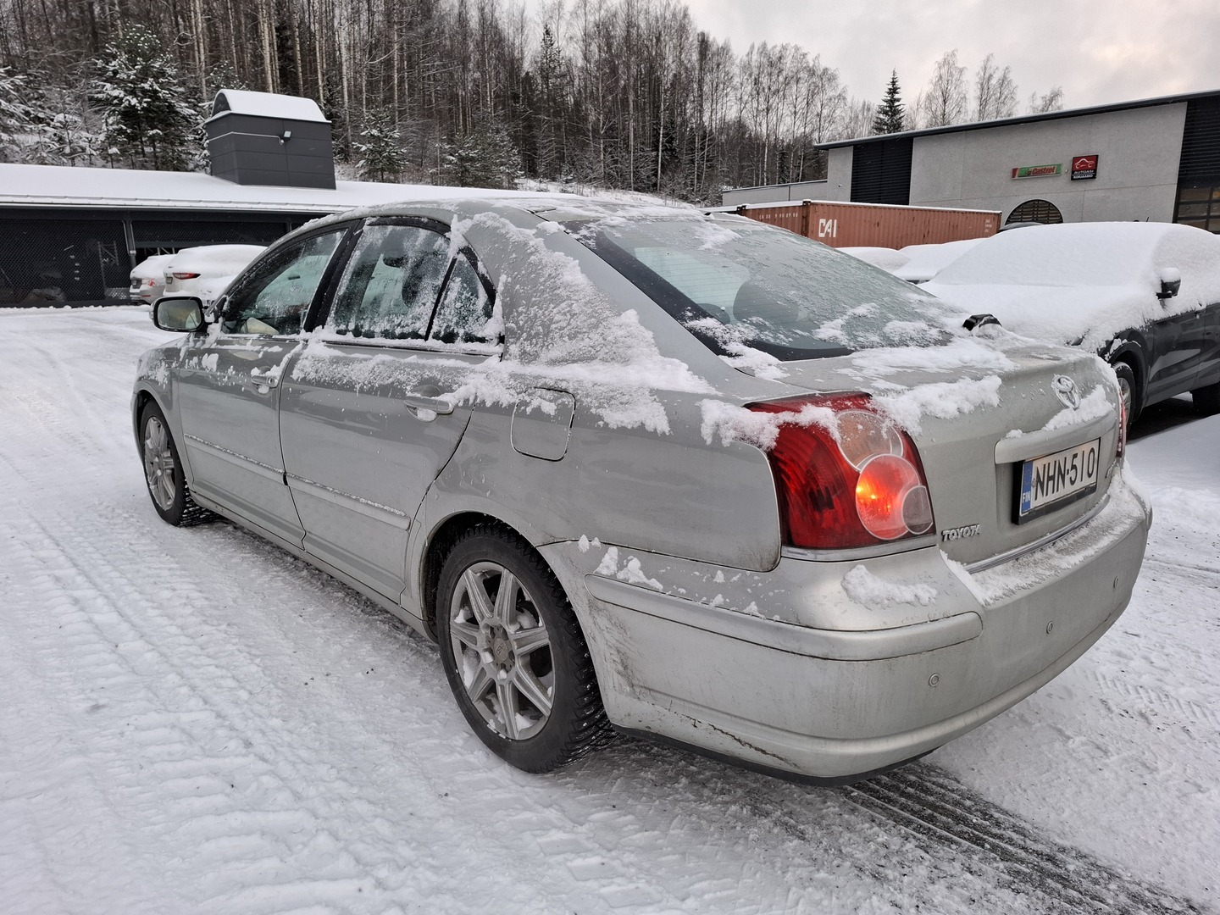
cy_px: 458
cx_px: 610
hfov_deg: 73.9
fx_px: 811
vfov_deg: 58.9
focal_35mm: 23
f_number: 1.8
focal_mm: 5.54
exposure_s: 1/100
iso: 50
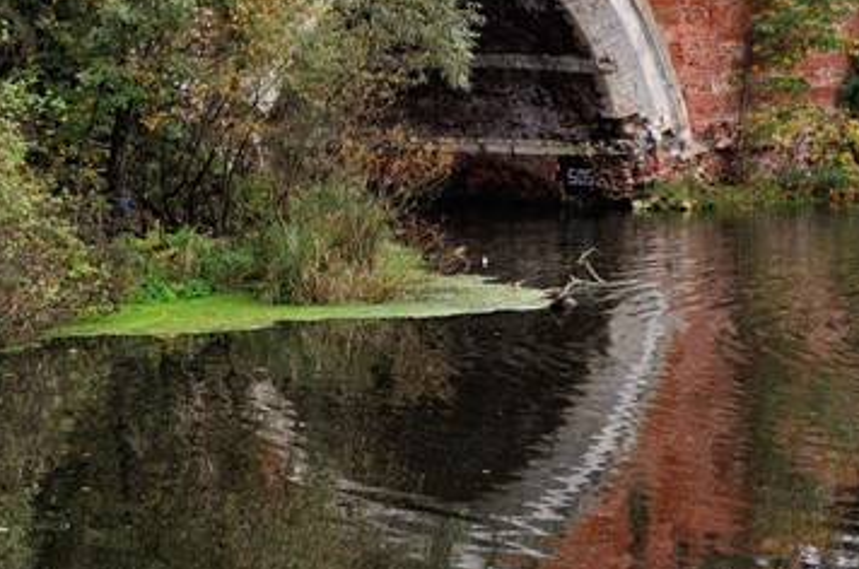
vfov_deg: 15.0
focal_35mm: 91
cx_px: 487
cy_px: 225
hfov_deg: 22.4
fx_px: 2167
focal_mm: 24
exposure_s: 1/80
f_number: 6.3
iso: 320
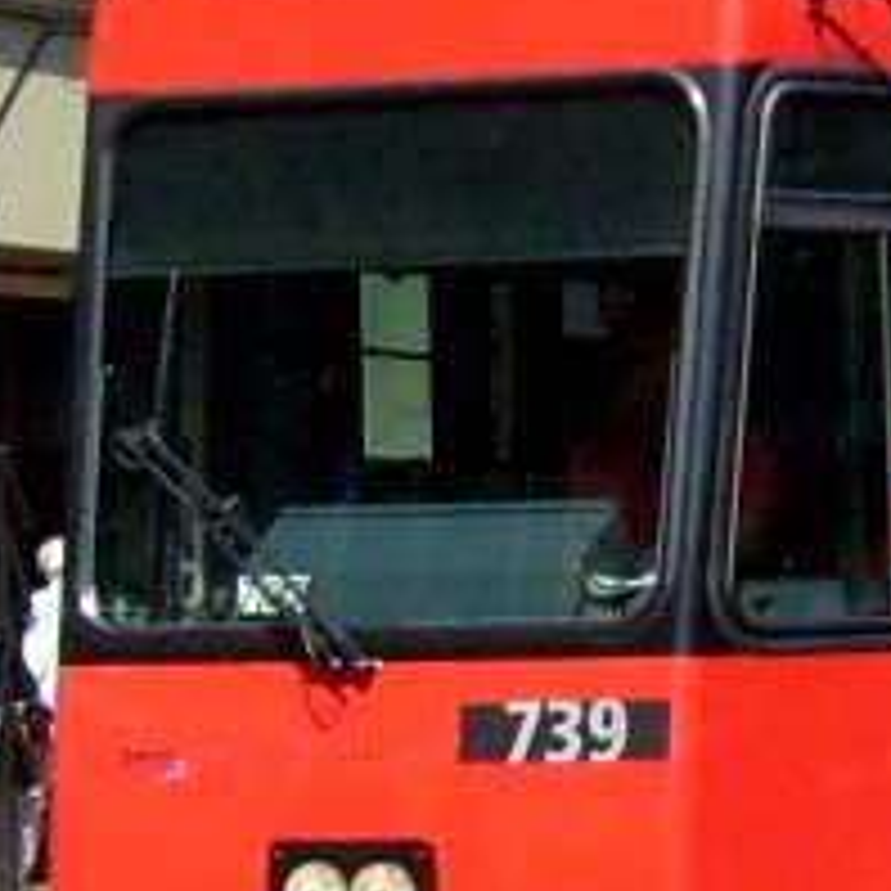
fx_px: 4659
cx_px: 1246
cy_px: -32
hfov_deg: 10.6
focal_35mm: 160
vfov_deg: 10.8
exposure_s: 1/250
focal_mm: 5.8
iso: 80
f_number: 7.1
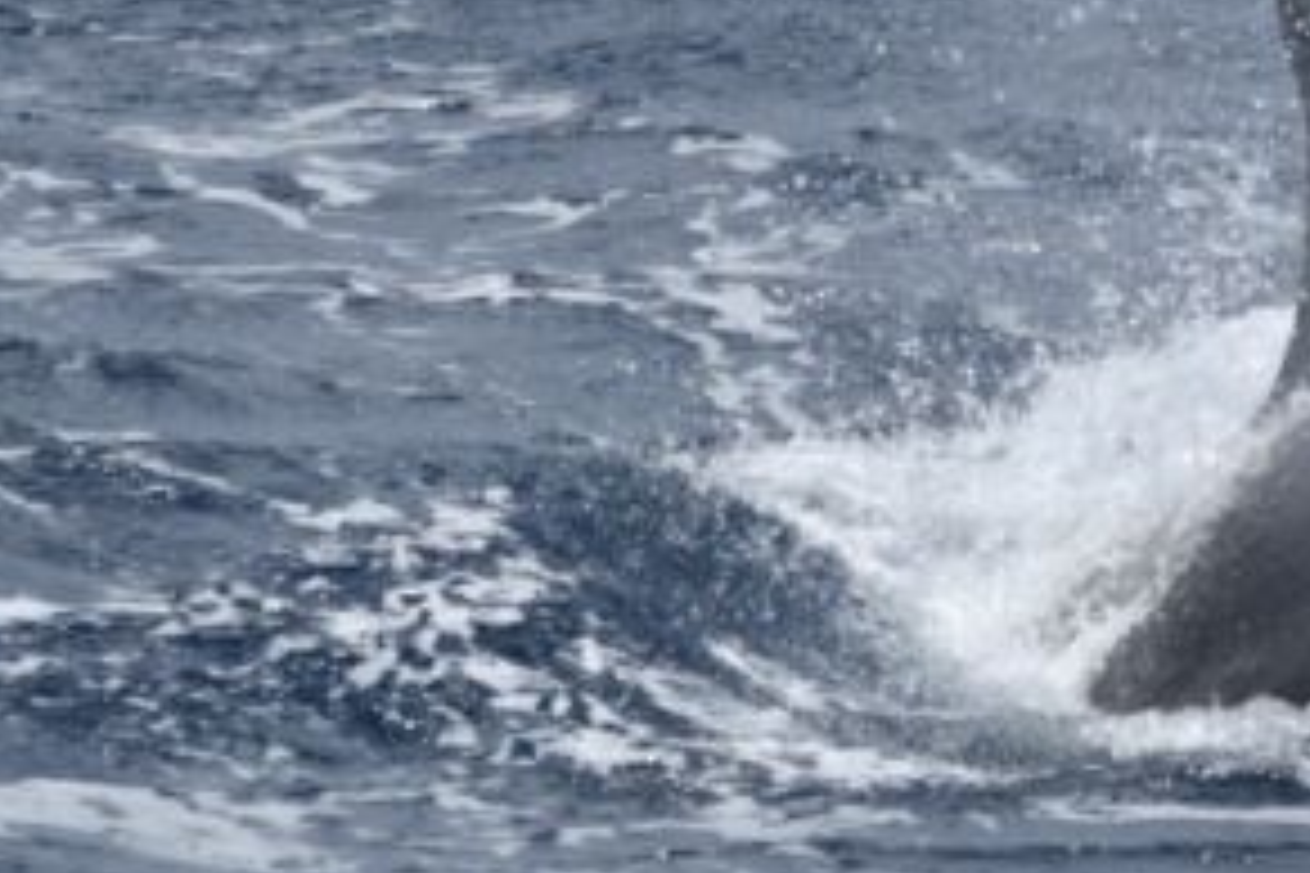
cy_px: -133
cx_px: 1688
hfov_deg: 2.5
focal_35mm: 825
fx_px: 30018
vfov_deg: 1.7
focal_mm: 300
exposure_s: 1/8000
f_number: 5.6
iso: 720
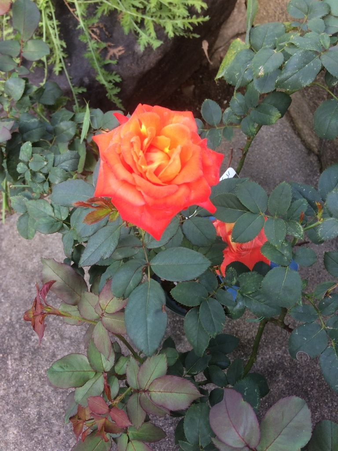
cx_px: 169
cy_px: 226
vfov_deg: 61.7
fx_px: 378
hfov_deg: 48.2
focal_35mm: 29
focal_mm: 4.15
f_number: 2.2
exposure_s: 1/120
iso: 50
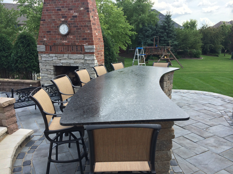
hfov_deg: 60.0
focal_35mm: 30
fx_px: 202
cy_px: 87
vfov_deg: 46.8
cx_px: 116
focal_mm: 4.12
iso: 32
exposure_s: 1/954
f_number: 2.2
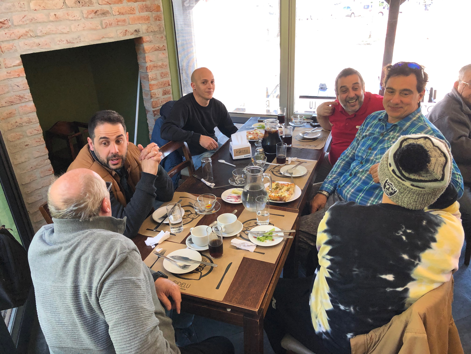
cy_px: 177
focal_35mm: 28
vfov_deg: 49.7
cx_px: 236
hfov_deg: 63.4
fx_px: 381
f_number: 1.8
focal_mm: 4
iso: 32
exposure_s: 1/30
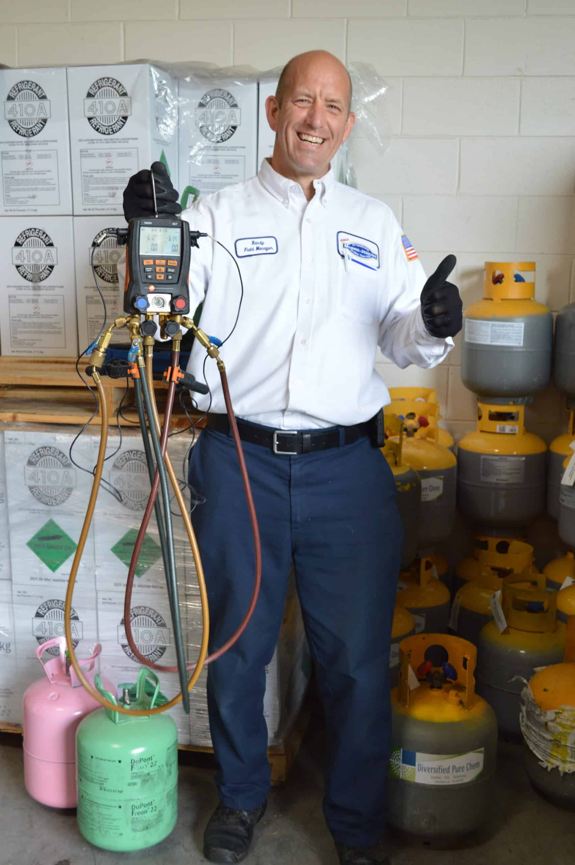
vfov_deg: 46.4
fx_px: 1008
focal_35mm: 42
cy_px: 432
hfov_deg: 31.8
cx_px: 288
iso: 400
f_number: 4.5
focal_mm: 28
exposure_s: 1/60
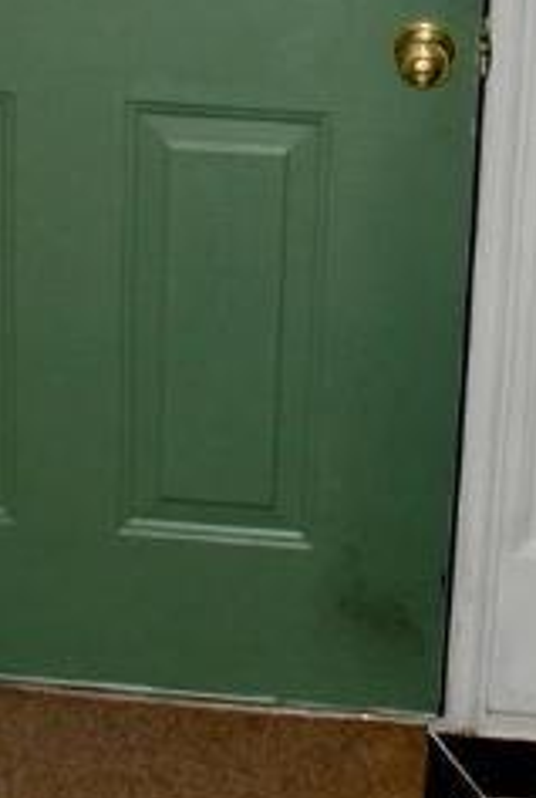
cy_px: -71
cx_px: 209
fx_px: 2379
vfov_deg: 18.4
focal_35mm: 107
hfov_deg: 12.8
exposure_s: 1/60
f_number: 3.8
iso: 200
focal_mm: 22
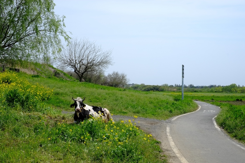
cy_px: 82
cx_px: 122
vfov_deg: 25.5
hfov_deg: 37.5
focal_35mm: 53
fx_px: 361
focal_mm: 35
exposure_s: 1/160
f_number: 14
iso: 200
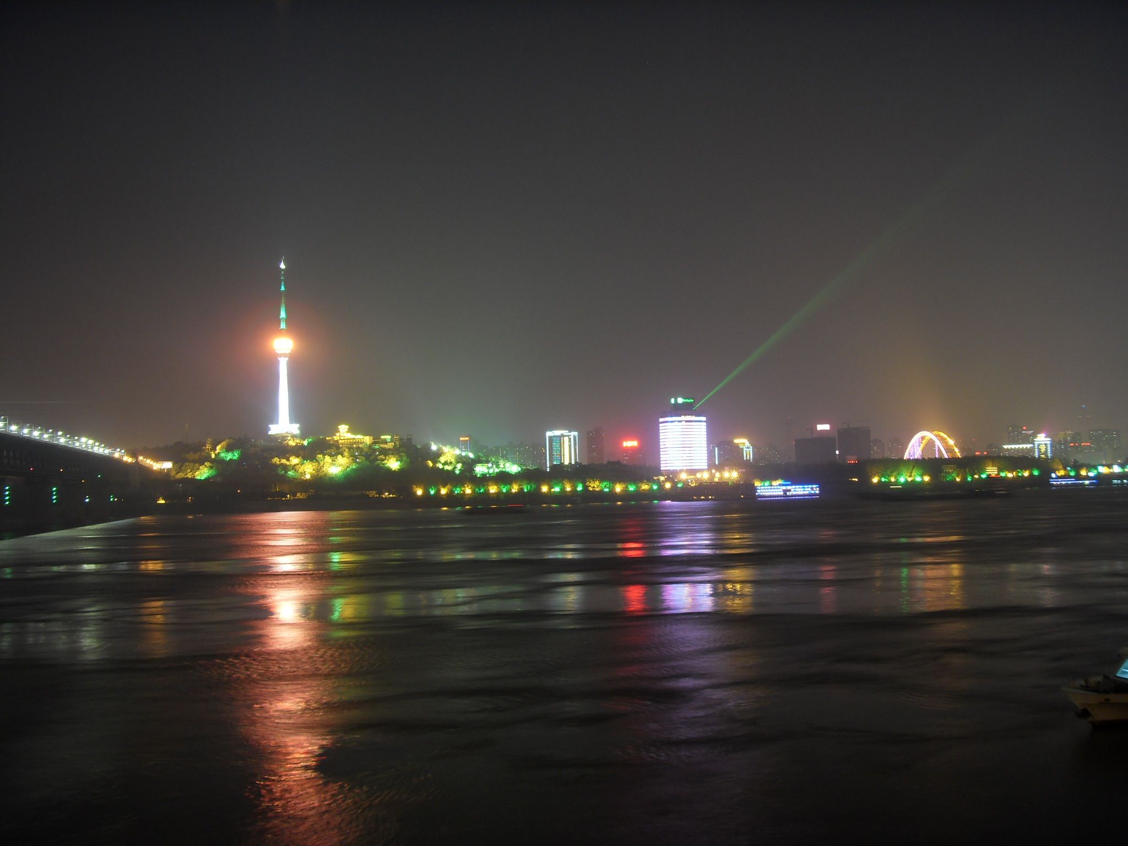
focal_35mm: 39
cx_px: 564
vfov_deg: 36.8
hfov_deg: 47.9
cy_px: 423
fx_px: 1271
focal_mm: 6.6
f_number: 3.5
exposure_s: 6
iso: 80
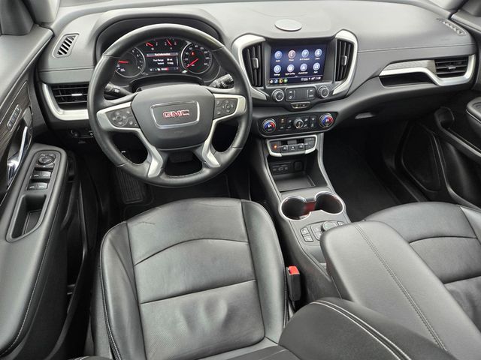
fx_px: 320
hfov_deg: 73.9
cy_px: 180
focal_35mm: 23
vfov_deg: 58.9
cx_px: 240
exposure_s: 1/100
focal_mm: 5.4
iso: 160
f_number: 1.8
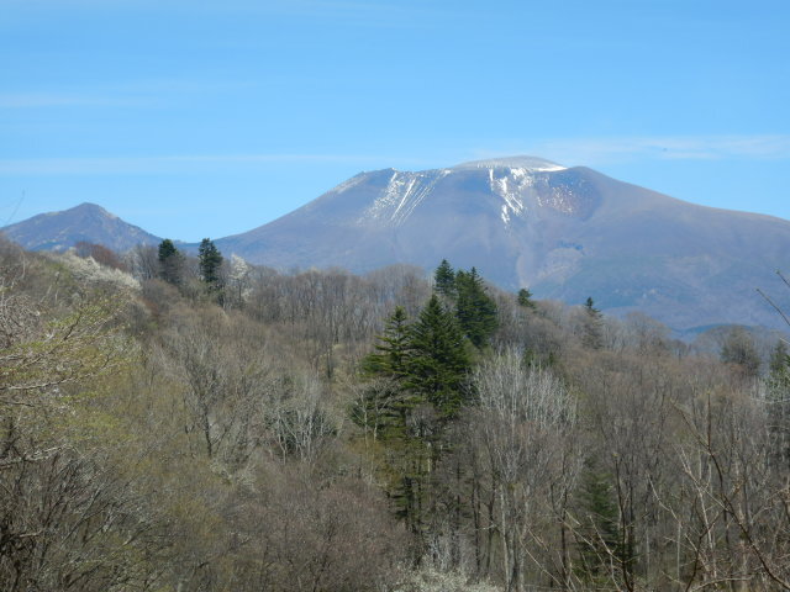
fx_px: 2100
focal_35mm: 92
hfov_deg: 21.3
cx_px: 395
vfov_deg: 16.1
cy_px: 296
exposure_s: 1/800
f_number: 4.7
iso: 125
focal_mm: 16.6
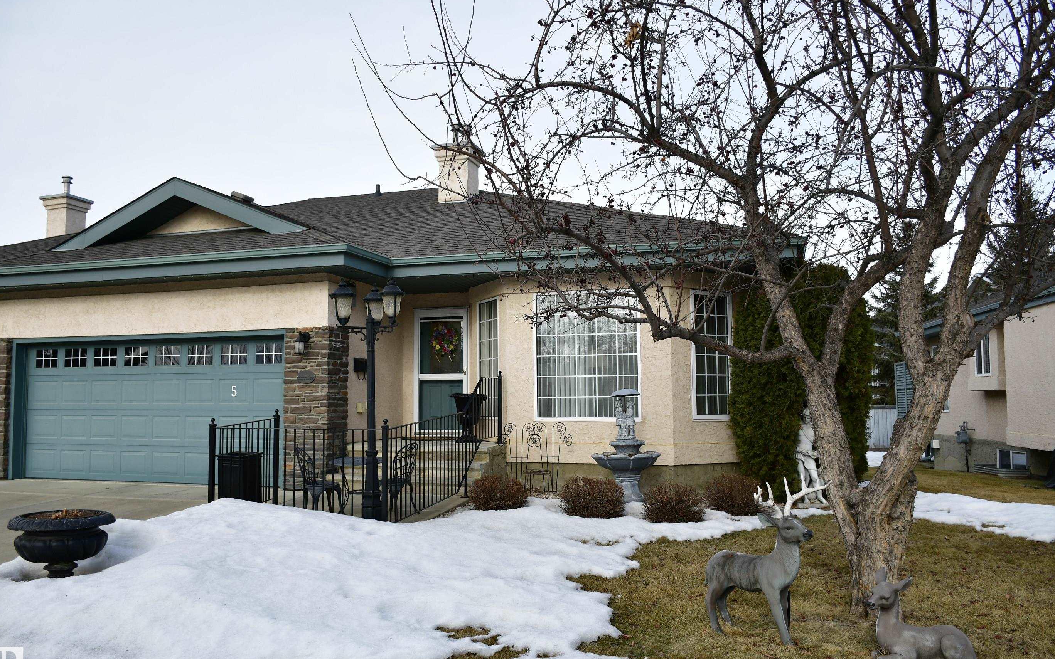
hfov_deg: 66.5
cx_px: 521
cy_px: 341
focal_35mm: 28
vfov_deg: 44.5
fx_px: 805
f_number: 4
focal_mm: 18
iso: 100
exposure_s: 1/640
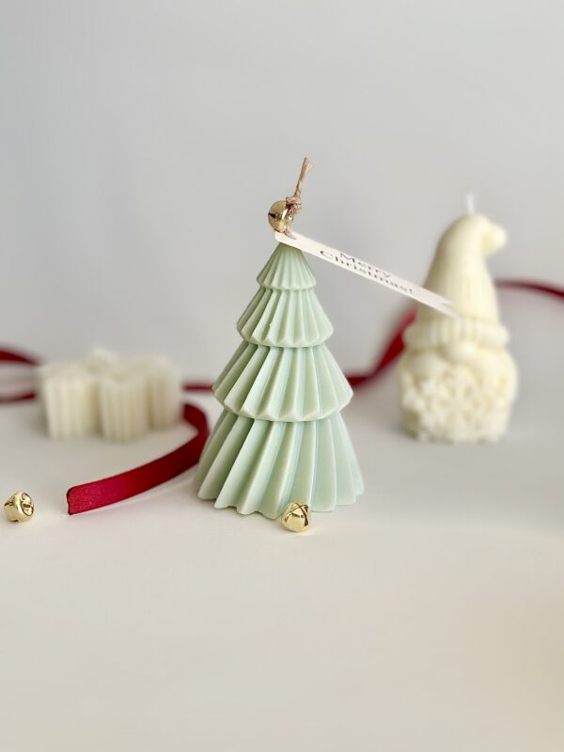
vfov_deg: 39.7
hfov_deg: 30.3
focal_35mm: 48
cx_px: 282
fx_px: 1043
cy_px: 376
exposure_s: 1/322
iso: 80
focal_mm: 6.86
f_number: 1.78
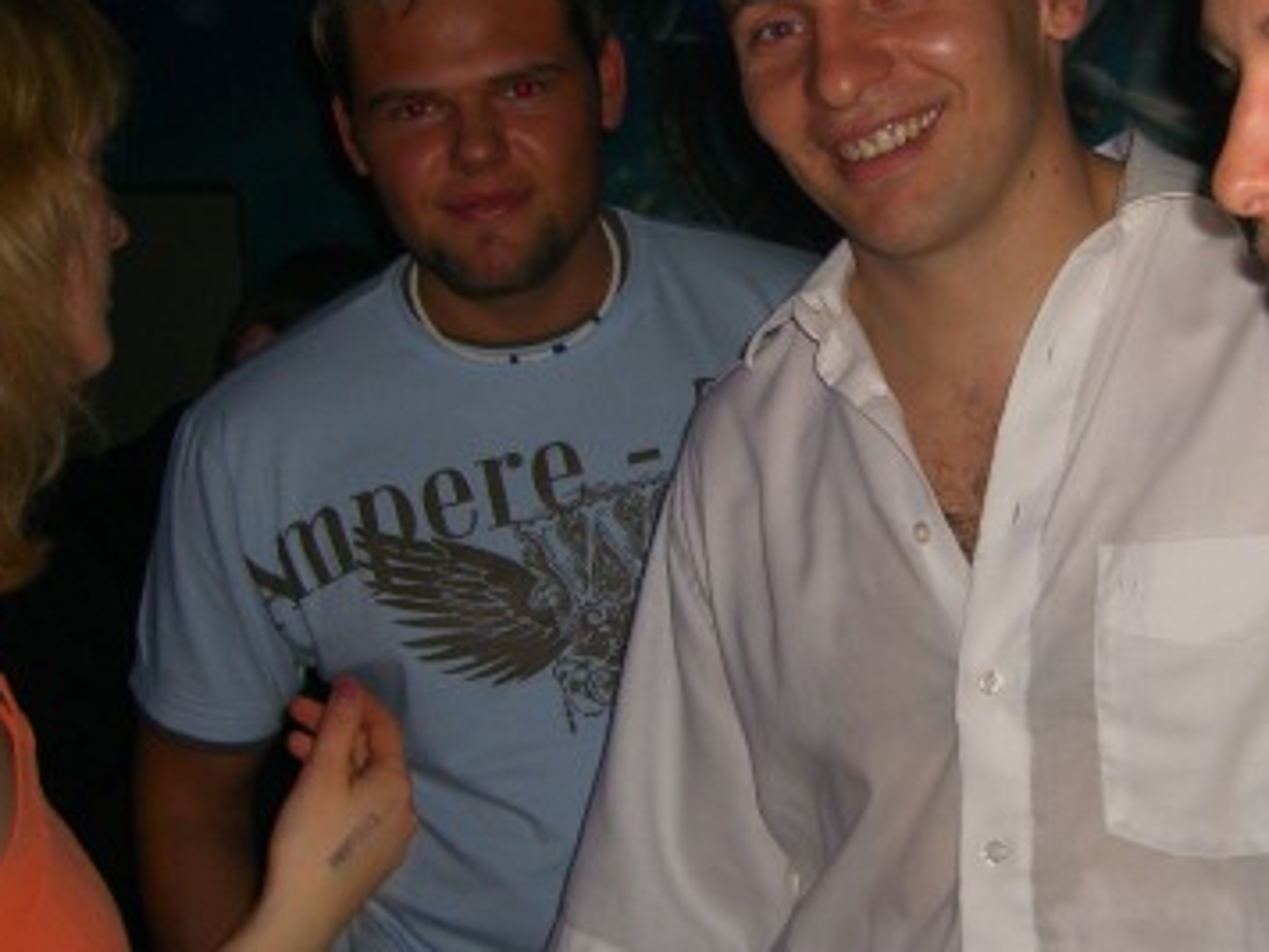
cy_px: 328
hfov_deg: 29.8
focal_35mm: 64
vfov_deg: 22.8
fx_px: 2346
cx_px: 959
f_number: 2.8
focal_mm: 7.9
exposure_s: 1/60
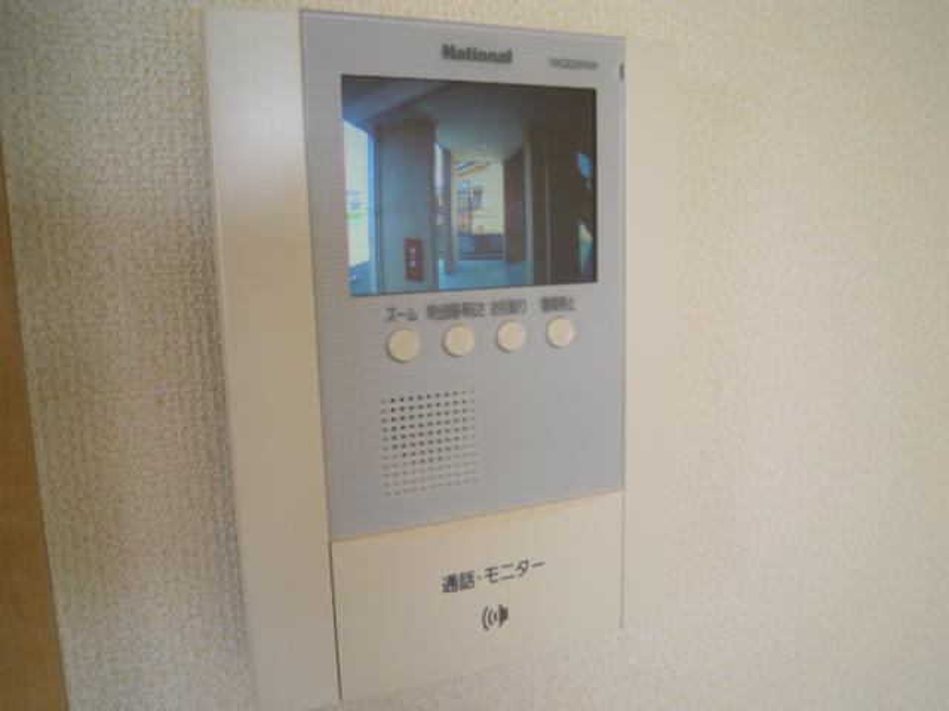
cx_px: 474
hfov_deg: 63.4
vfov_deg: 49.7
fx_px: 768
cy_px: 356
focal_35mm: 28
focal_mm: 5
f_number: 2.7
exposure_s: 1/50
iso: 100
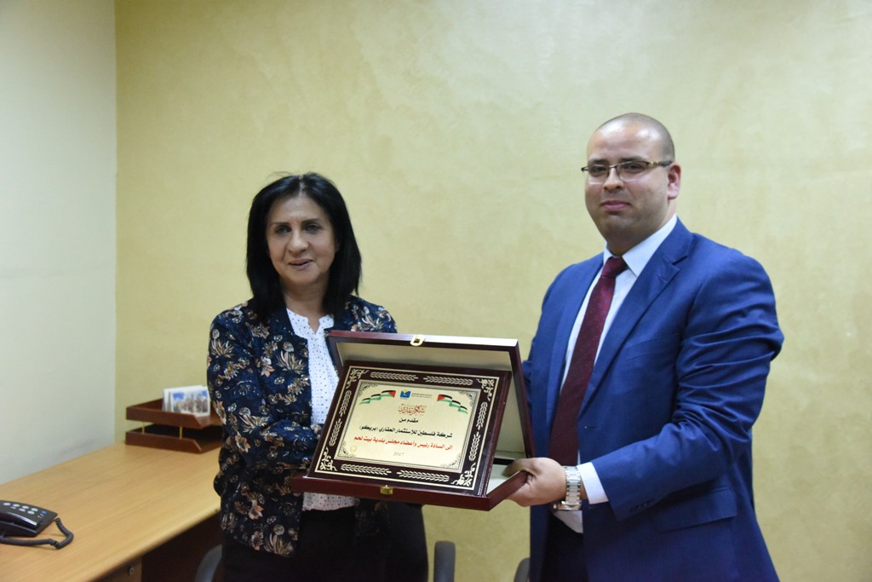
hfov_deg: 48.5
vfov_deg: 33.4
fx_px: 969
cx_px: 436
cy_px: 291
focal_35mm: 40
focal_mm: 40
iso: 10000
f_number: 6.3
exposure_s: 1/125
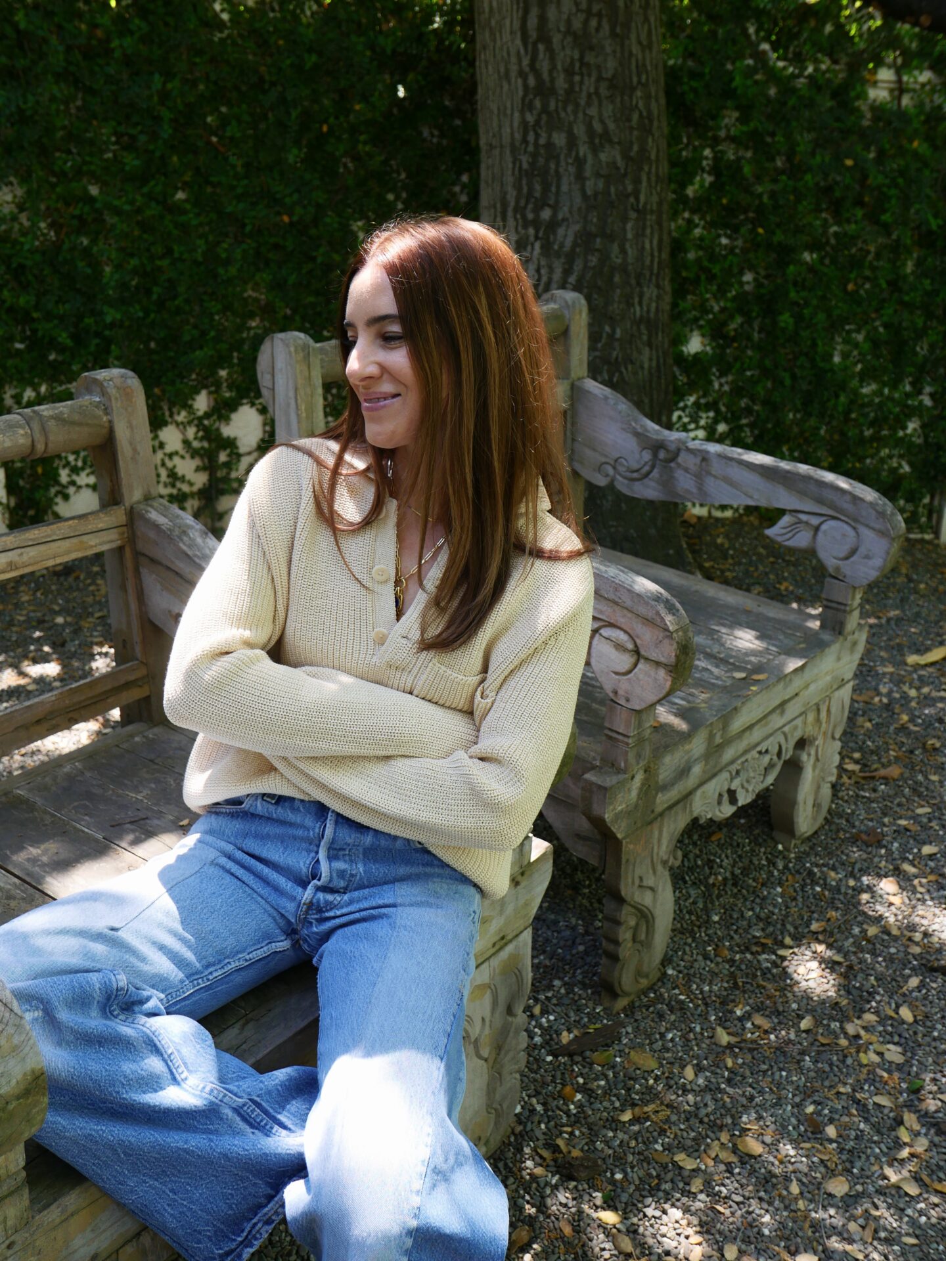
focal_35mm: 34
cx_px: 473
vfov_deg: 54.0
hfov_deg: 41.8
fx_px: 1239
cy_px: 630
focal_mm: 15.3
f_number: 3.5
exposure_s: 1/125
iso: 200
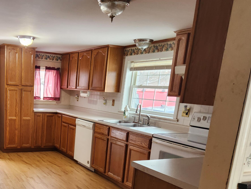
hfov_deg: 45.8
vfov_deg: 35.4
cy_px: 155
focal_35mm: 39
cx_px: 56
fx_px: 283
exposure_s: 1/120
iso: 200
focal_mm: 5.4
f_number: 1.8
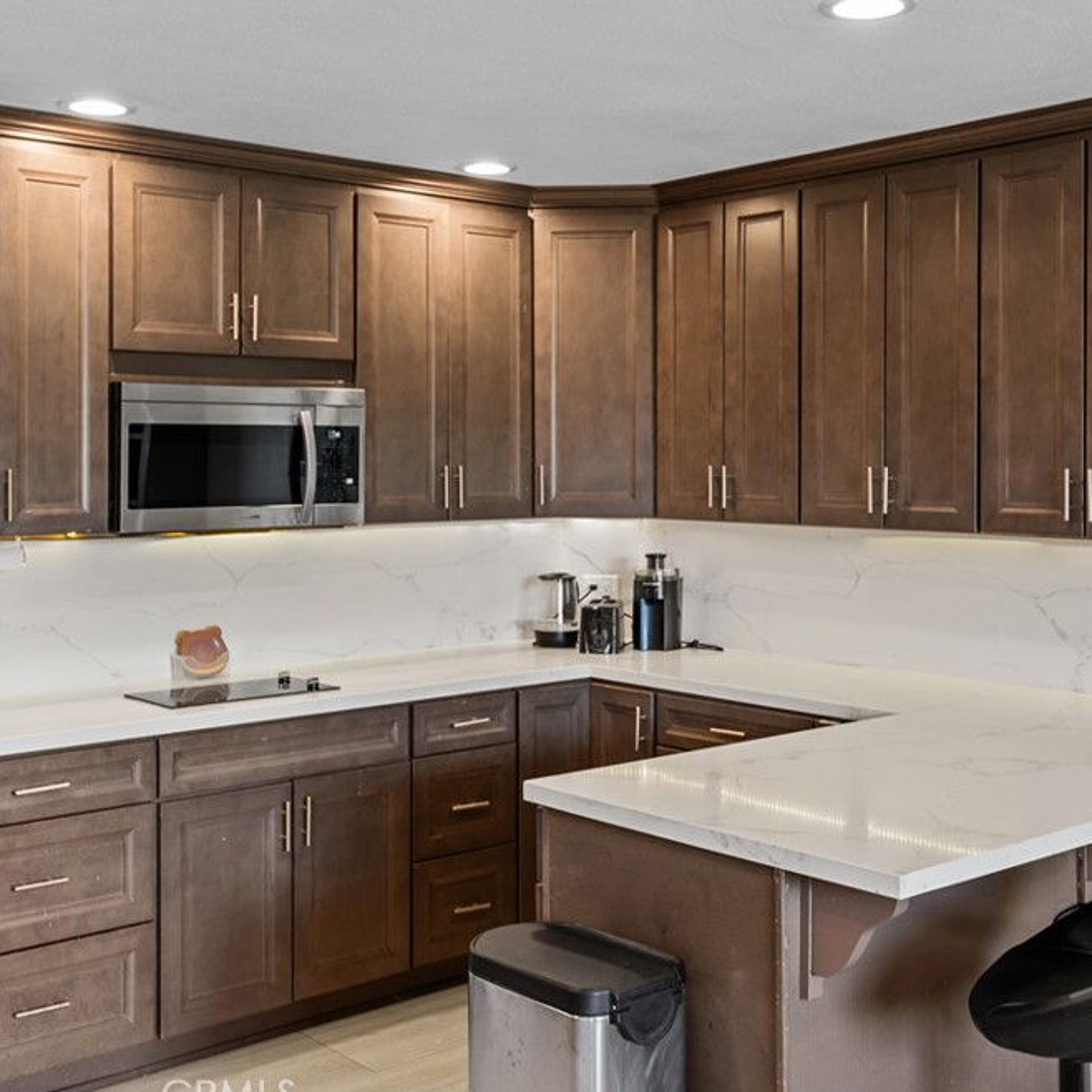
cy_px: 552
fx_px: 1463
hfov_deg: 40.9
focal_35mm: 41
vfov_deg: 40.9
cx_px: 568
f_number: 7.1
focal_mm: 31
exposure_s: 1/13
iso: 500
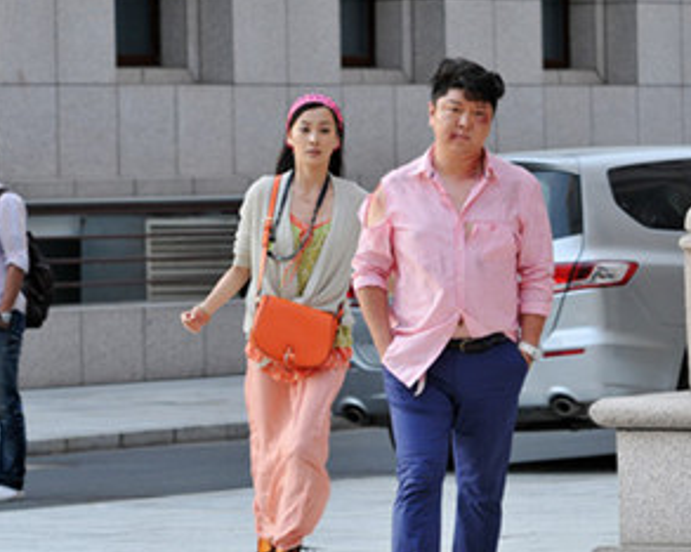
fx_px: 5395
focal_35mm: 264
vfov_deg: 5.9
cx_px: 469
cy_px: 263
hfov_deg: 7.3
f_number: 5.6
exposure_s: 1/160
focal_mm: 110
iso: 200
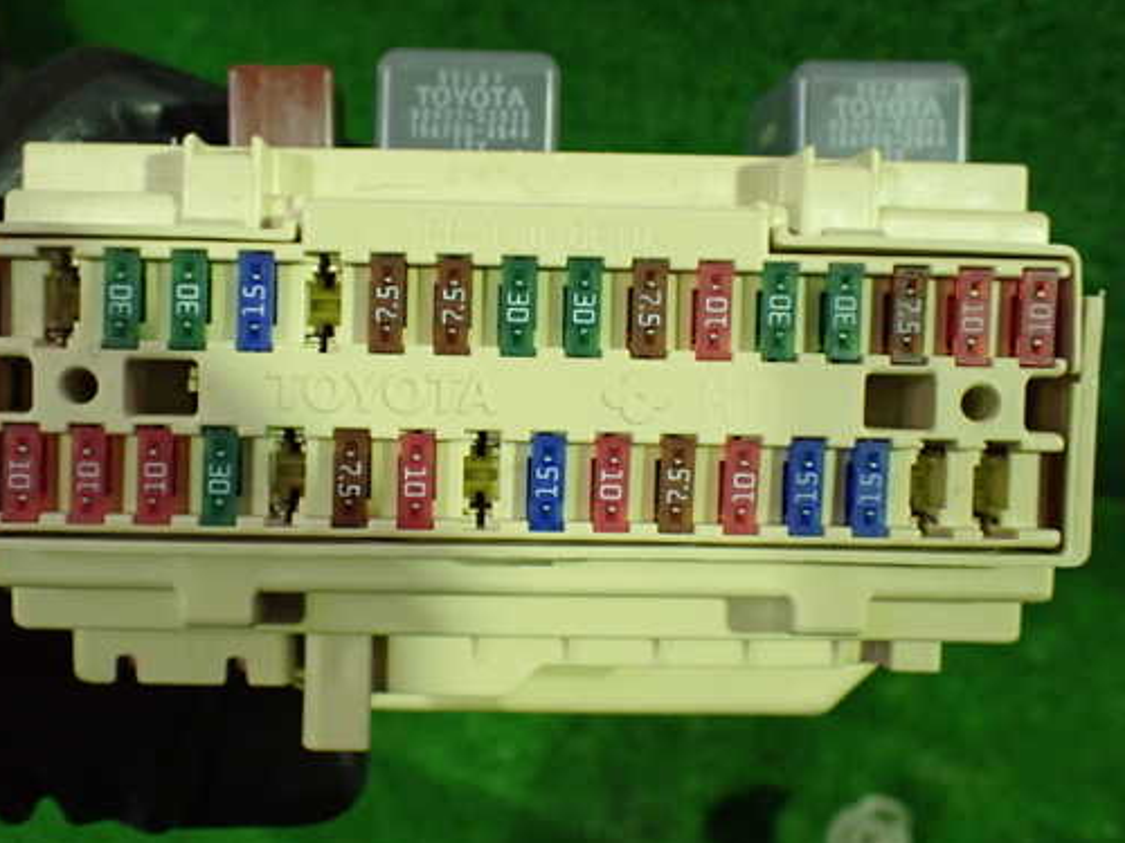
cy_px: 409
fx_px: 1170
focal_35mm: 36
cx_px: 470
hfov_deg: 51.1
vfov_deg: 39.7
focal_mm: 5.4
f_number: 2.3
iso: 800
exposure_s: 1/80
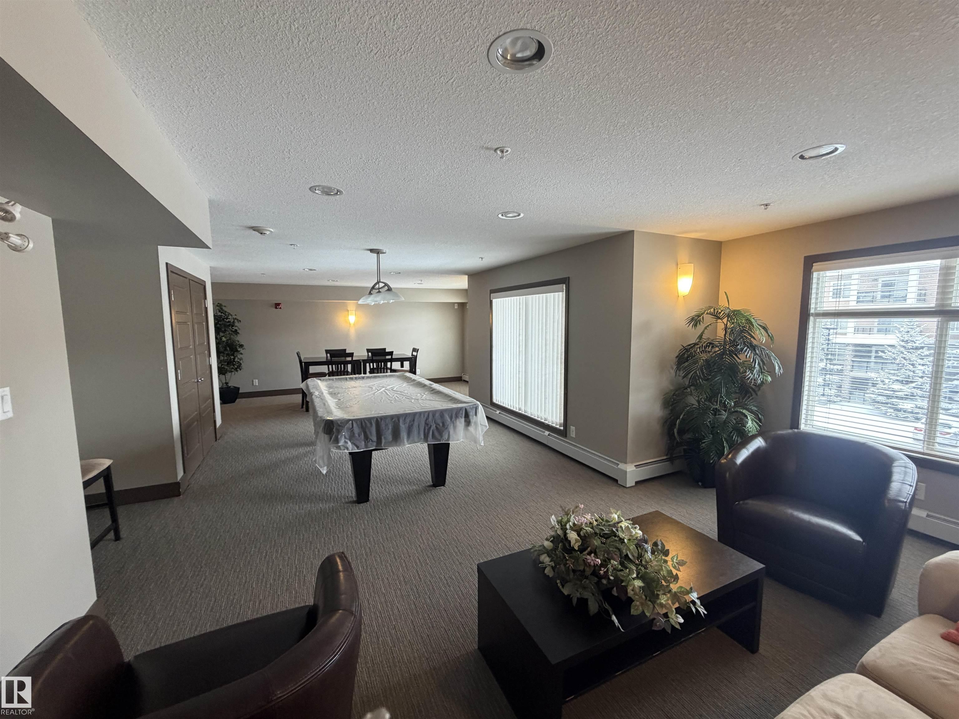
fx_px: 388
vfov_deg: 85.7
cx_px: 480
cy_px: 360
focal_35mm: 14
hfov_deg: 102.1
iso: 250
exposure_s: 1/60
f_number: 2.2
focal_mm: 2.22
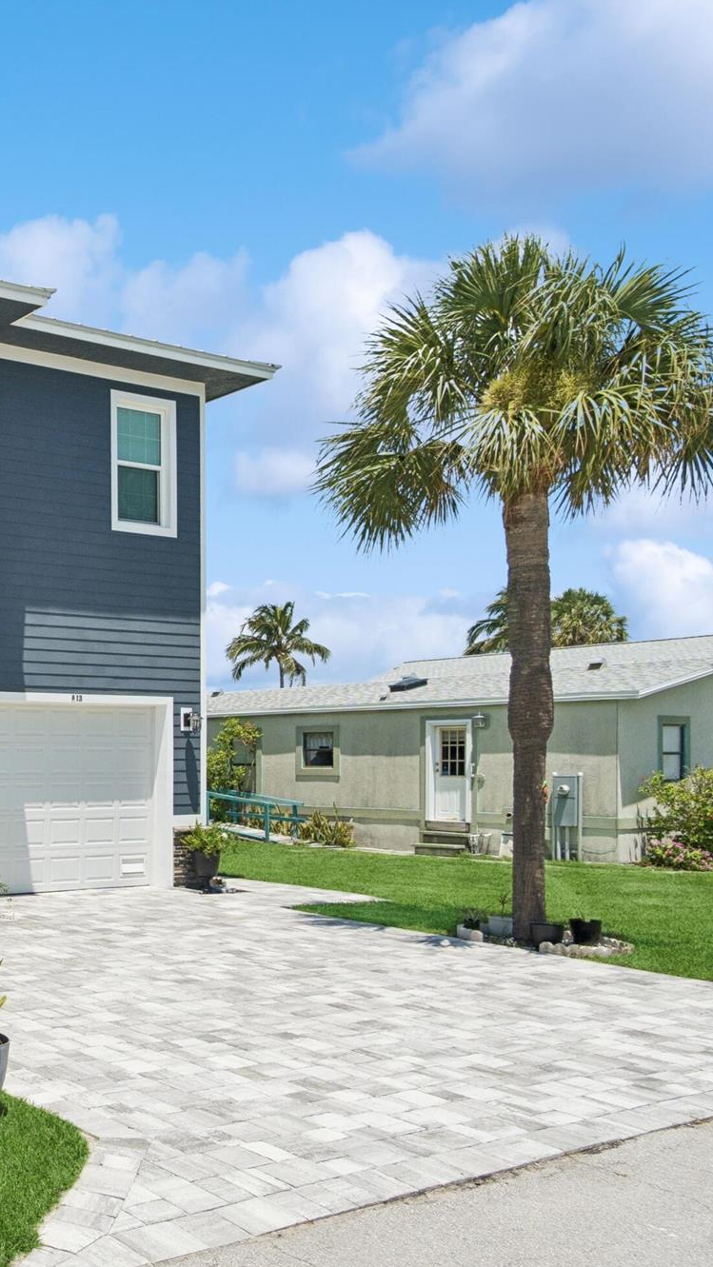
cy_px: 633
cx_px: -253
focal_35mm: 29
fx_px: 974
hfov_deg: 30.2
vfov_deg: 66.1
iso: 200
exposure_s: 1/800
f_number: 9
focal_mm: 12
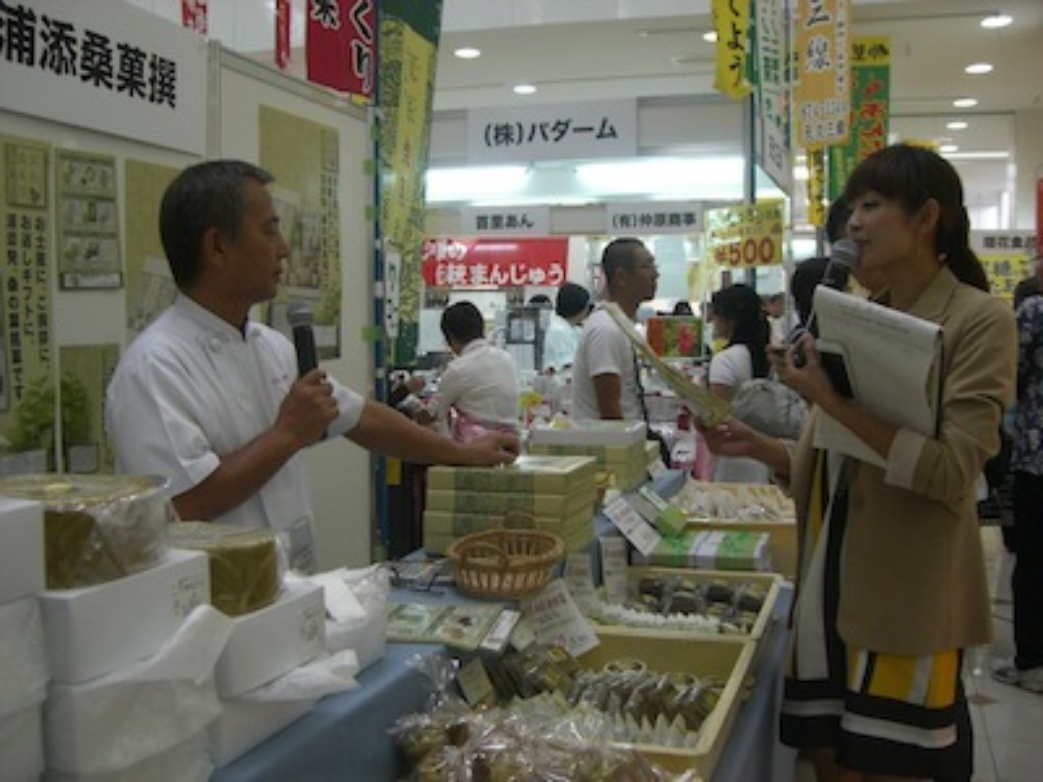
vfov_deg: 37.7
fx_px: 1145
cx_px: 522
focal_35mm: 38
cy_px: 391
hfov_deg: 49.0
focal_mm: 6.2
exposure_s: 1/60
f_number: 2.7
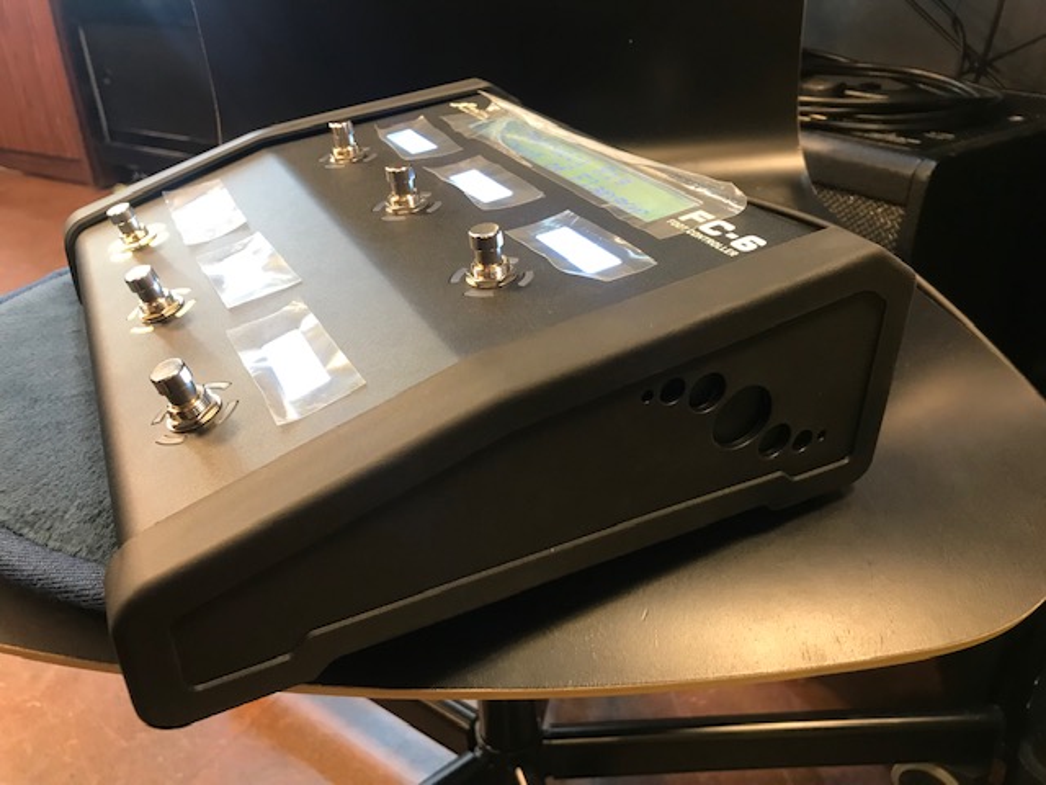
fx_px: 846
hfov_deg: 63.4
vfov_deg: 49.7
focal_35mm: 28
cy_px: 392
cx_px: 523
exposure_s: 1/15
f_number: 1.8
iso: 50
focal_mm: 3.99
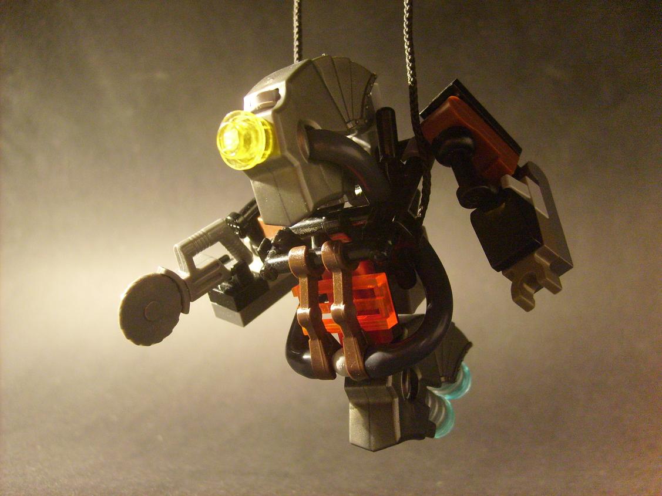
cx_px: 331
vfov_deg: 40.7
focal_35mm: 35
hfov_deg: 52.6
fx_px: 669
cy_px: 248
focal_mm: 5.8
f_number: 2.8
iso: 200
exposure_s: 1/8
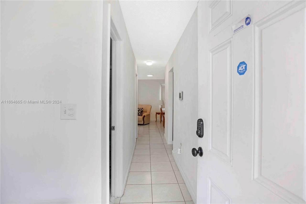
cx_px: 153
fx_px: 136
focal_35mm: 16
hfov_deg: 96.7
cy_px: 102
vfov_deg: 73.7
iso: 400
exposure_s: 1/160
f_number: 9
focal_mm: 16
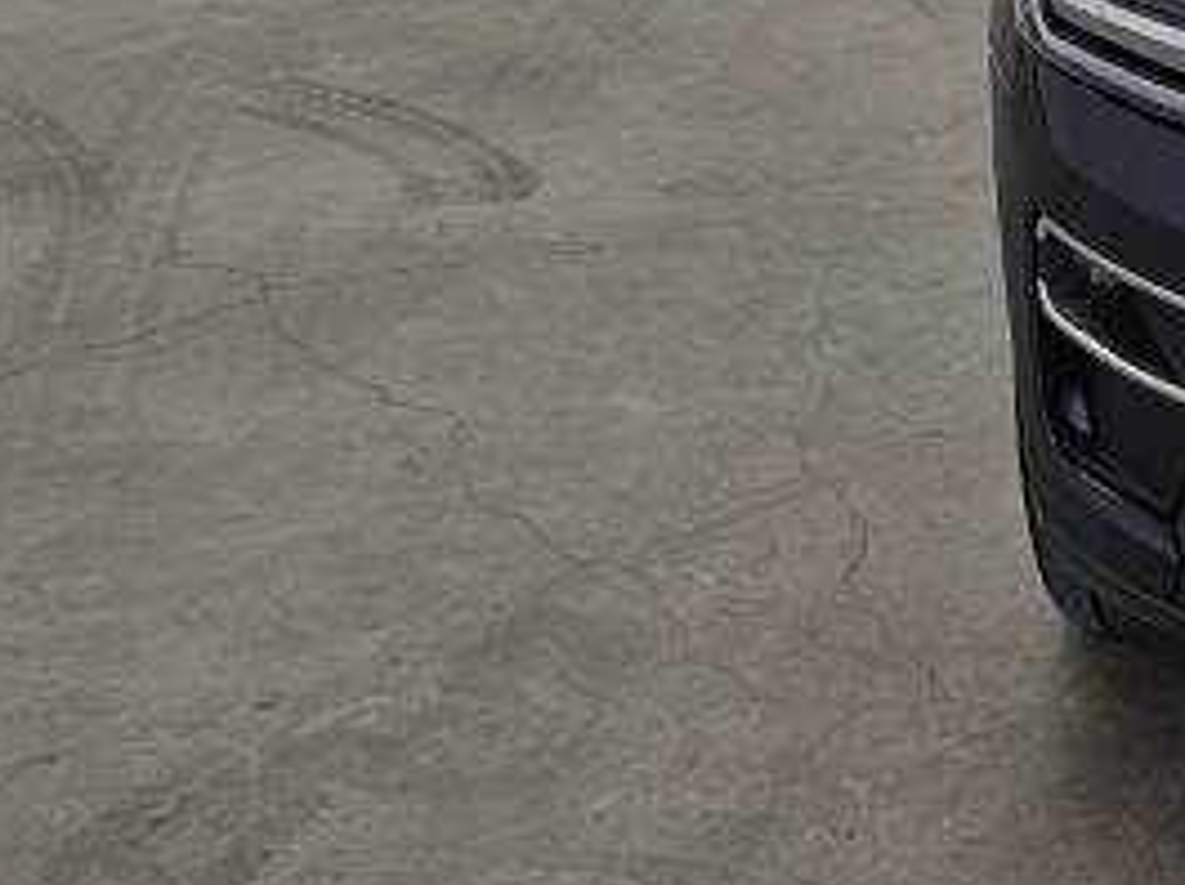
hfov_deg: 21.0
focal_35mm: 89
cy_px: -54
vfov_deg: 16.1
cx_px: 1301
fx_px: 3043
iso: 100
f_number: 1.7
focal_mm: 6.3
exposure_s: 1/207
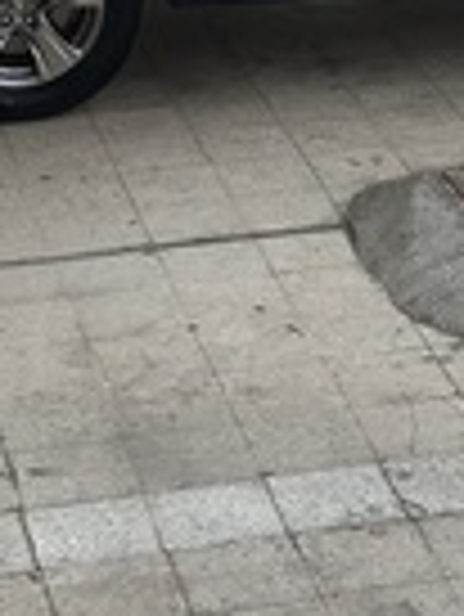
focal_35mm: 160
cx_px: 439
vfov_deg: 12.0
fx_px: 2855
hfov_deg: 9.2
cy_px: -182
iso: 80
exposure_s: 1/2410
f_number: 1.78
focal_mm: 6.86
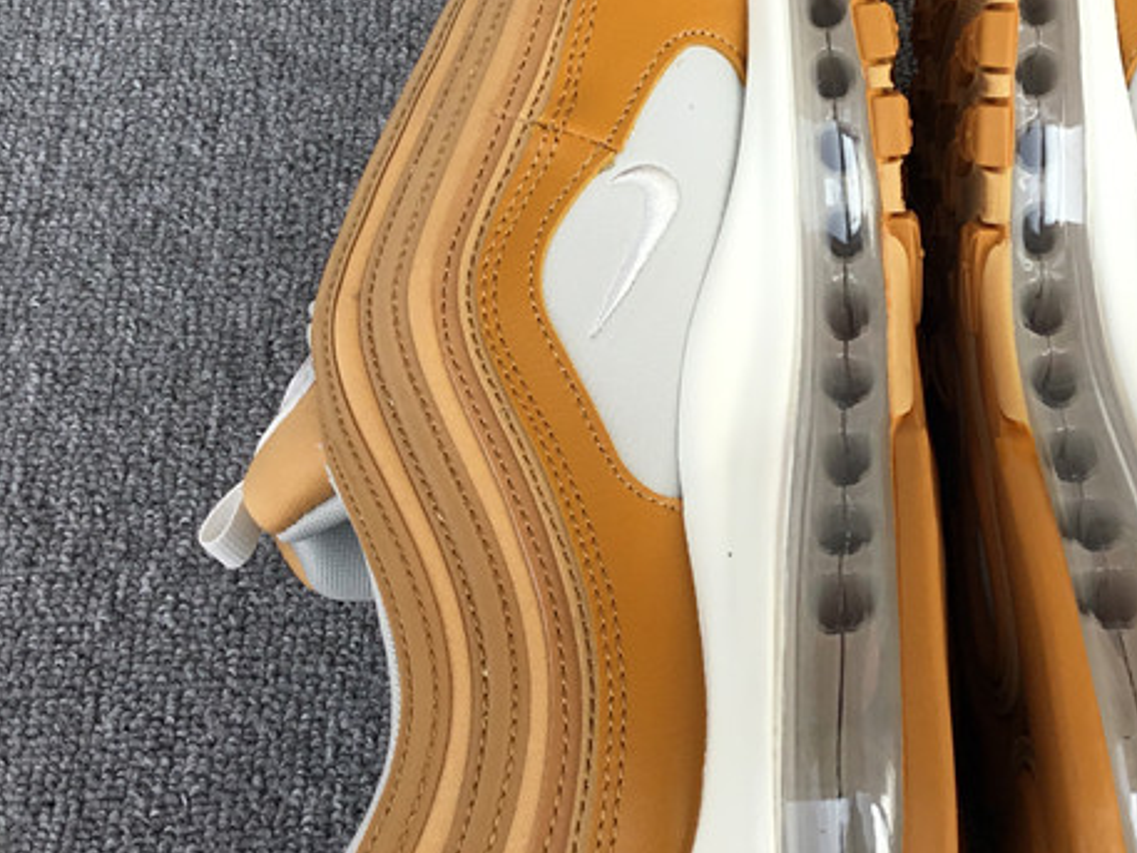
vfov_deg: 24.0
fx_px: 2004
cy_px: 322
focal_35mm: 61
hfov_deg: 31.2
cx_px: 841
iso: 25
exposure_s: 1/407
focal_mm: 3.3
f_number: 2.4
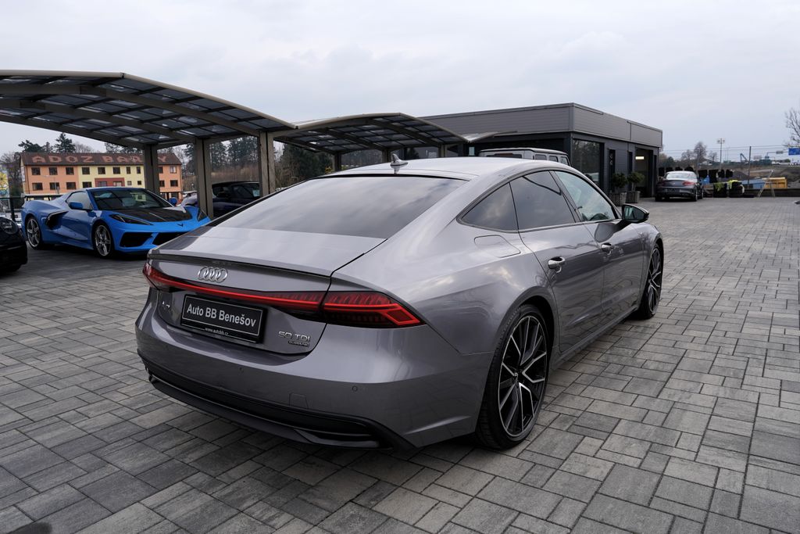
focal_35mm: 25
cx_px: 400
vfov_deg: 51.3
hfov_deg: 71.5
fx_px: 556
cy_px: 267
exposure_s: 1/200
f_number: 7.1
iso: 100
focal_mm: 25
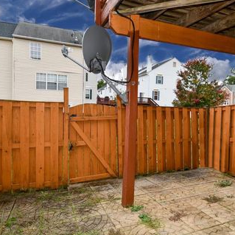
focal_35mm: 24
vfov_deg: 65.0
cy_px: 116
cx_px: 127
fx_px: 184
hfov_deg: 64.9
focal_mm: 12
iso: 110
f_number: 5.6
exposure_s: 1/125
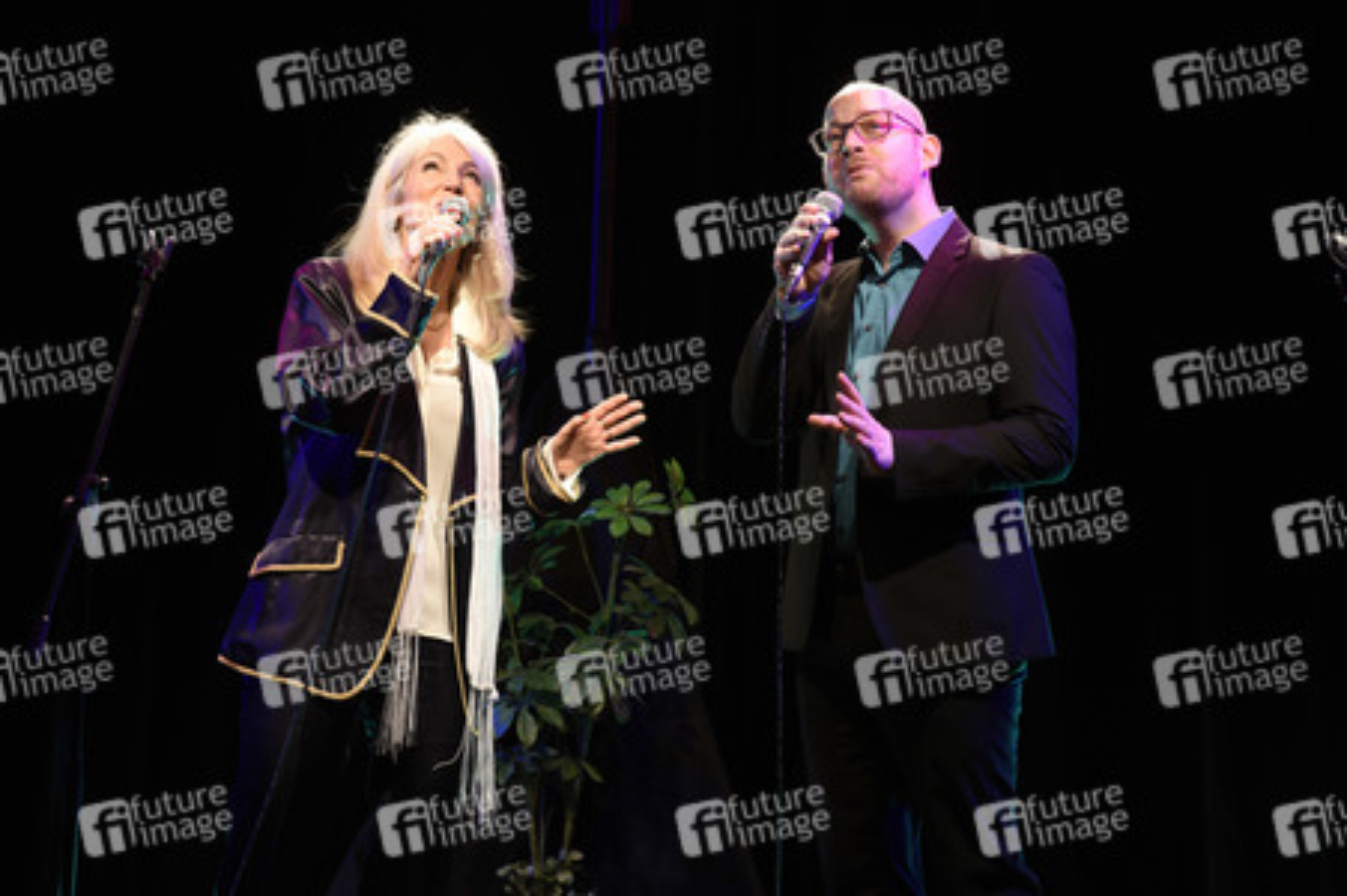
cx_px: 674
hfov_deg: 17.1
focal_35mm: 120
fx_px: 4487
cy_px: 448
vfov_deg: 11.4
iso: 640
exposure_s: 1/100
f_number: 6.3
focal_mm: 120
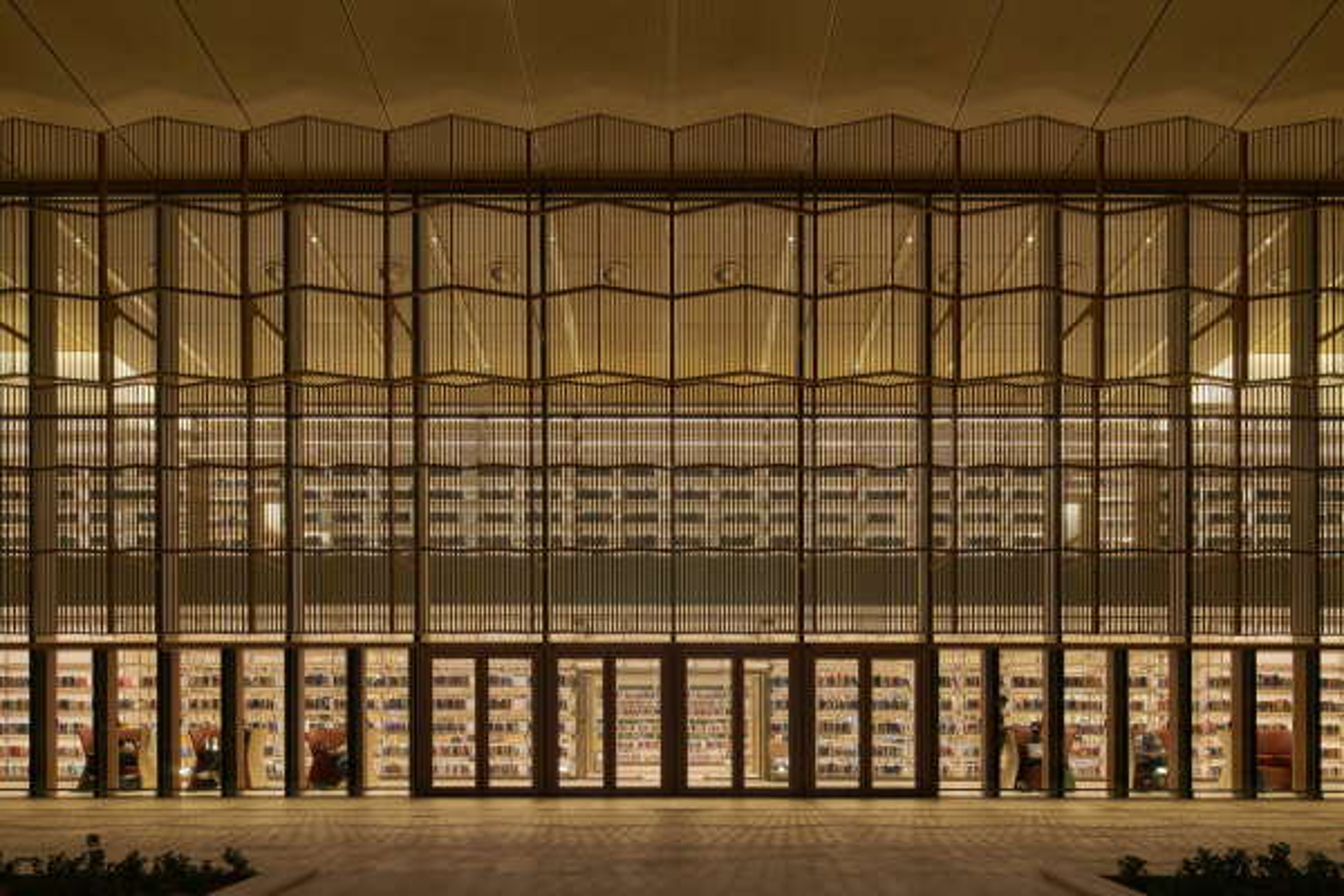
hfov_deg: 86.9
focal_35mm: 19
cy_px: 448
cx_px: 672
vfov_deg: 64.6
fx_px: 709
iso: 64
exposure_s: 1.3
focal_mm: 19
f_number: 9
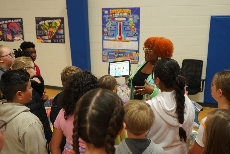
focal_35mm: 35
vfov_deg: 37.8
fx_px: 224
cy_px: 75
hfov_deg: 54.4
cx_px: 120
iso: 2500
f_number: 4
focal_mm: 32
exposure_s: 1/160
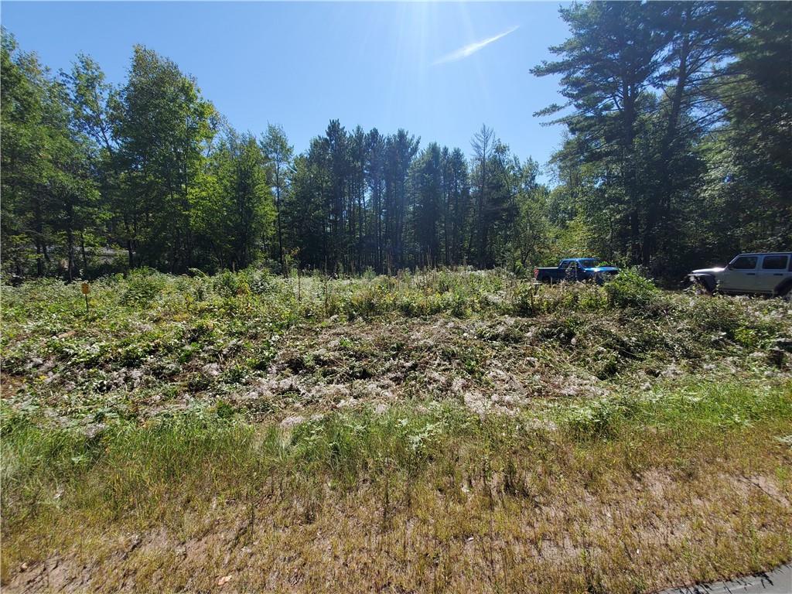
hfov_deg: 106.2
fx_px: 297
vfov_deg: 89.9
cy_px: 297
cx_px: 396
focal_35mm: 13
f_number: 2.2
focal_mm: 1.8
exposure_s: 1/857
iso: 50
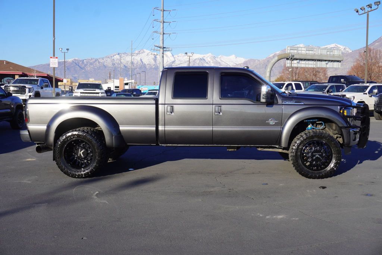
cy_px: 128
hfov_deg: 47.9
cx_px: 191
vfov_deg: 33.1
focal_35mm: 40
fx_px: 430
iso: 100
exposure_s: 1/125
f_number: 9
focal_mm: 27
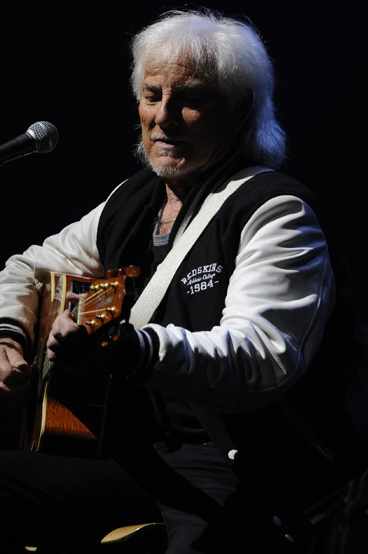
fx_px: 4361
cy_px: 315
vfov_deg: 7.3
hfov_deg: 4.8
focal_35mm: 284
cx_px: 173
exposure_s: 1/100
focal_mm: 200
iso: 1000
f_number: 6.3
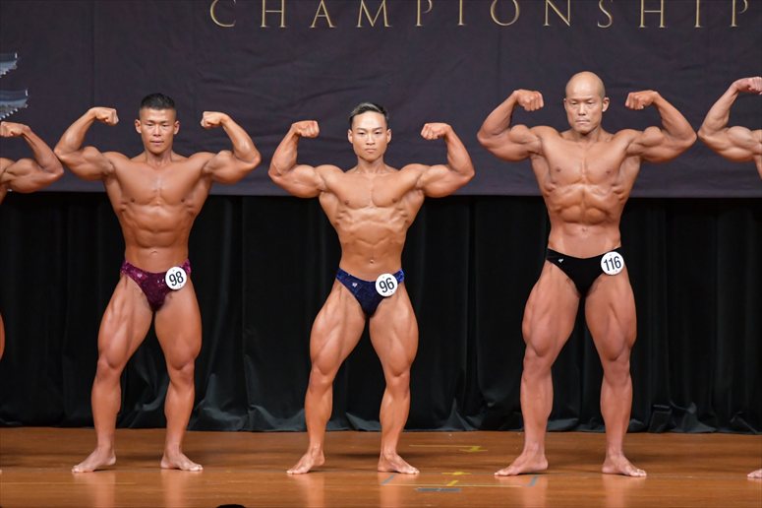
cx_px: 381
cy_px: 254
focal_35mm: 270
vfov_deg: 5.1
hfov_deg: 7.6
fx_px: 5712
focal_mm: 180
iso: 5000
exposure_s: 1/400
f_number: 5.6
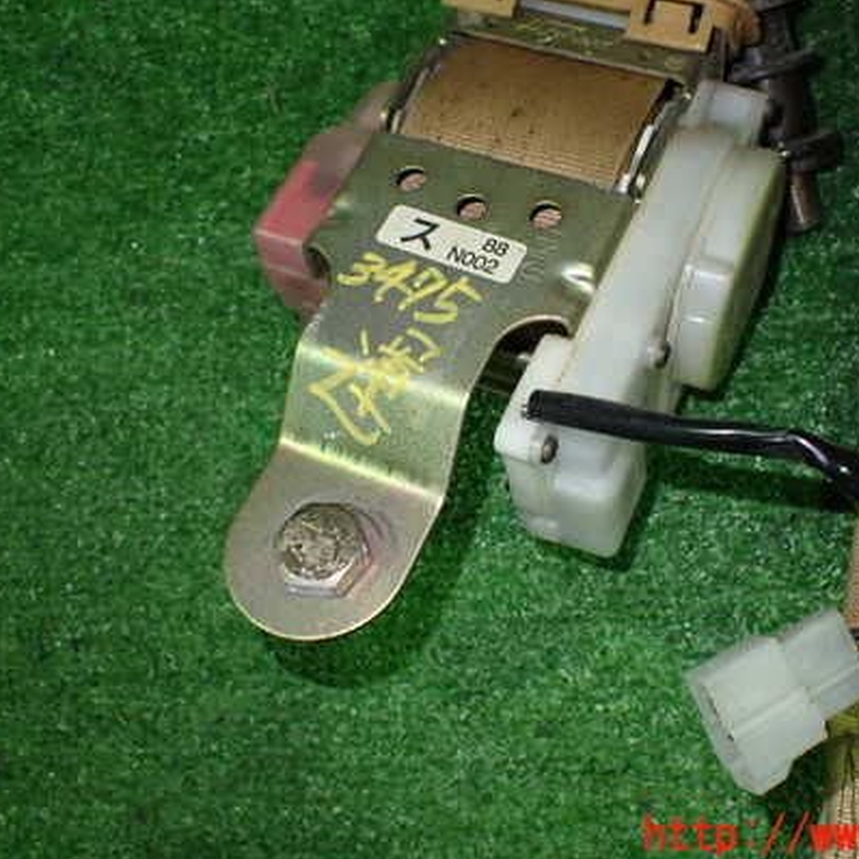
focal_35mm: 40
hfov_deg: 41.8
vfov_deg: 41.8
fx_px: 1123
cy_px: 378
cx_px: 483
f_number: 2.3
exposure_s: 1/80
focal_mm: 5.4
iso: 800
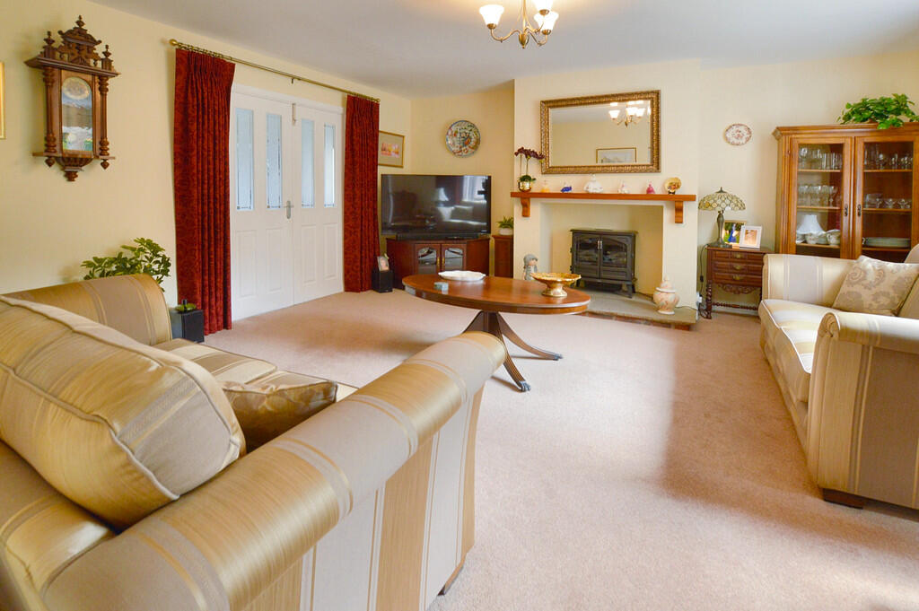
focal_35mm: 15
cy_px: 306
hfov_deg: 100.4
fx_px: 383
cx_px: 460
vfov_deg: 77.2
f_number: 8
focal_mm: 10
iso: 500
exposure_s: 1/15
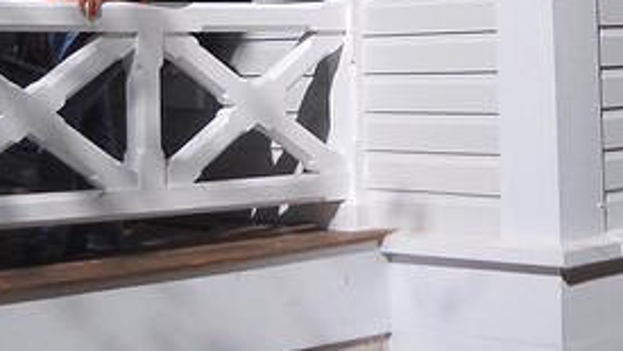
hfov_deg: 20.5
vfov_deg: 10.8
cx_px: 338
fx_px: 1719
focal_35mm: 104
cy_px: -317
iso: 64
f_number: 5.5
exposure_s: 1/647
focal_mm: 6.72
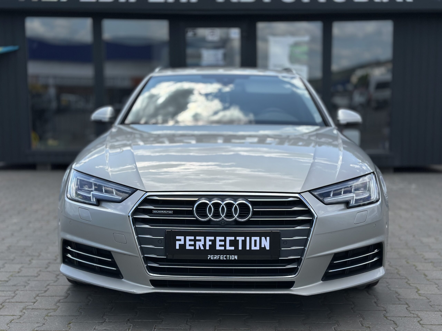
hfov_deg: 39.7
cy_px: 166
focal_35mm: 48
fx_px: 613
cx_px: 221
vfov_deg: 30.3
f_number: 1.78
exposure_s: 1/8197
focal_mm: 6.86
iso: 100
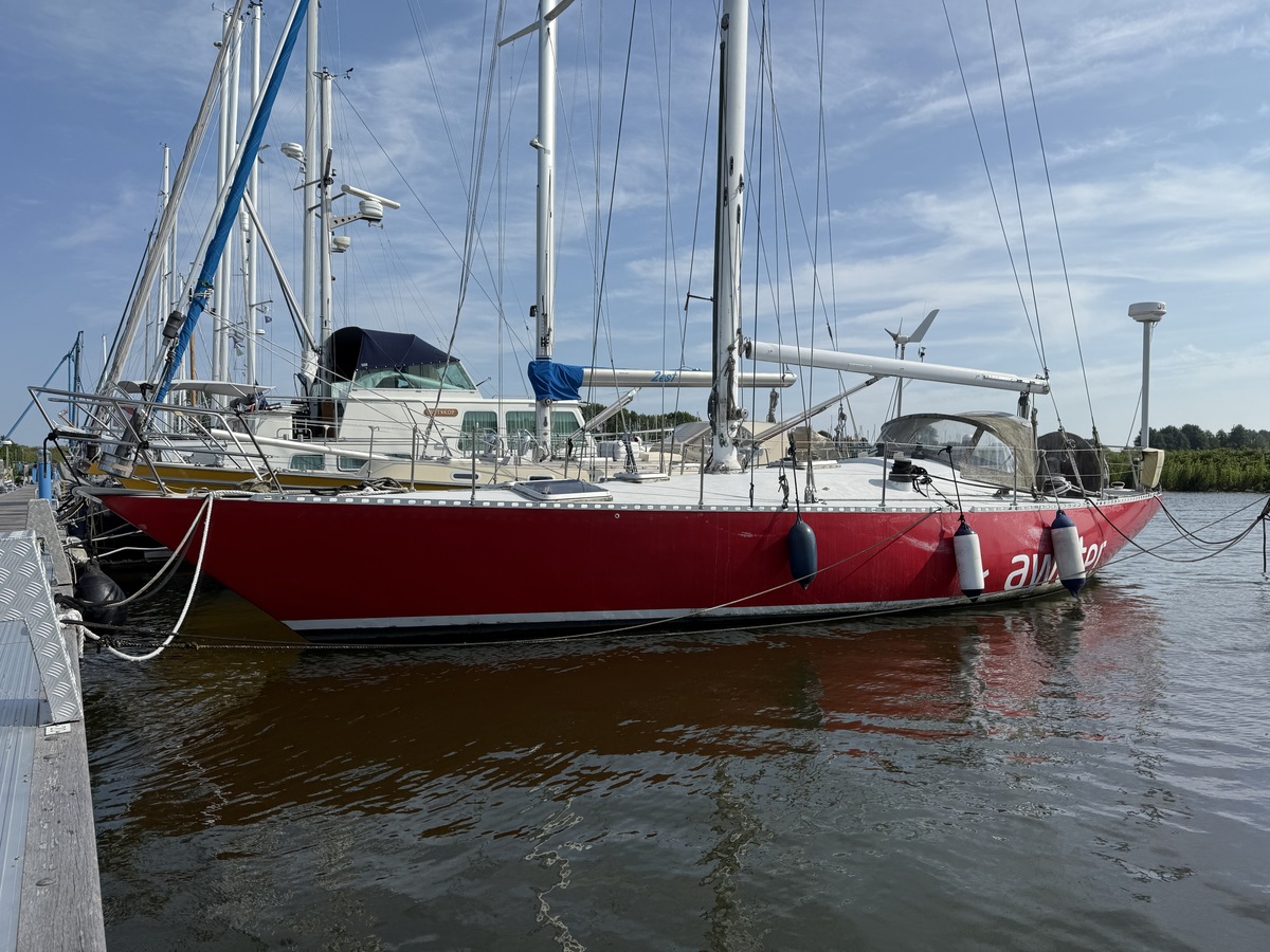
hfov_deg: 71.6
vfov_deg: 56.8
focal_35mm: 24
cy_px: 476
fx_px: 881
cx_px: 635
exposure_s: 1/6173
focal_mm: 6.76
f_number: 1.78
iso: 80
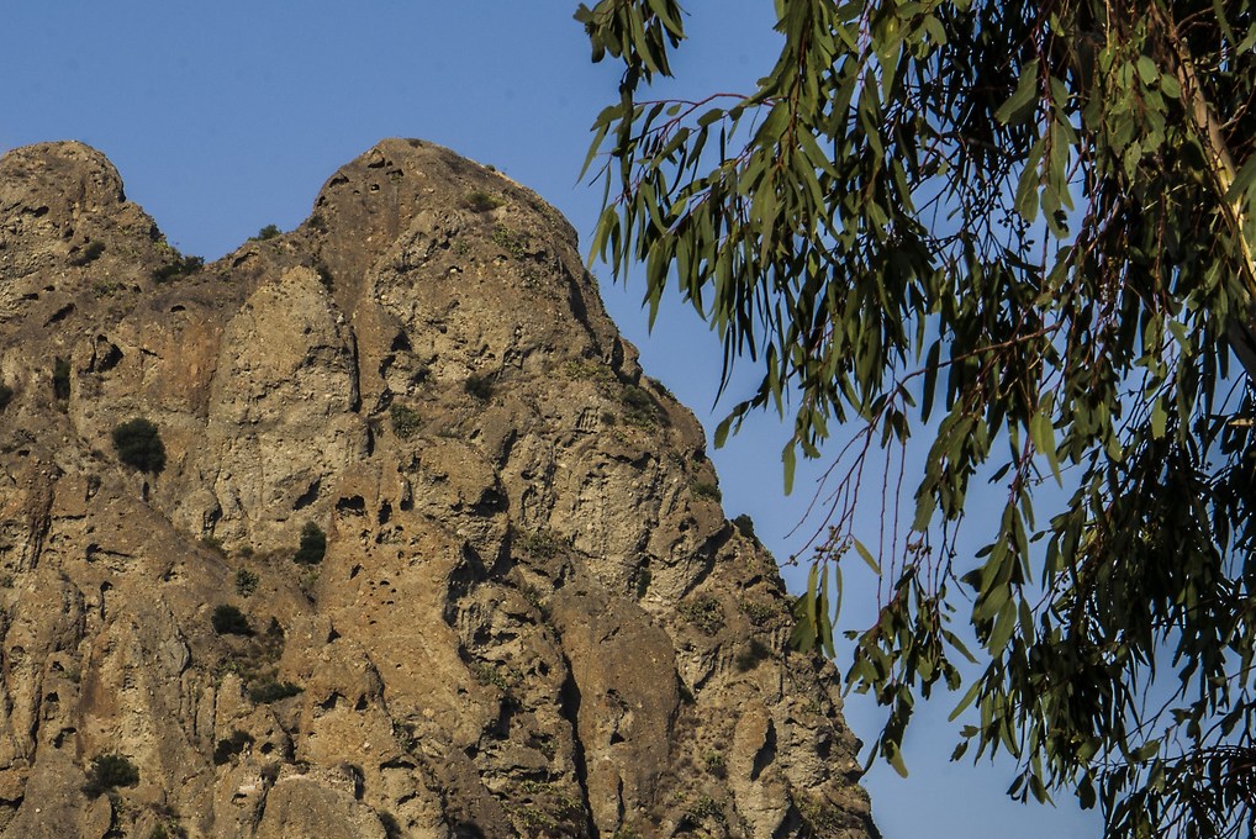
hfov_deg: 12.4
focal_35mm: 165
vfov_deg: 8.3
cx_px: 749
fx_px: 5760
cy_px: 749
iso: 100
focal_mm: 70
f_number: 22
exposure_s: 1/60
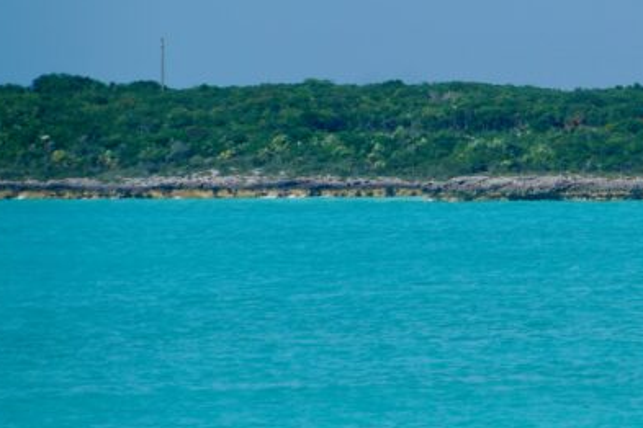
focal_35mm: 625
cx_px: 815
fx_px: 11162
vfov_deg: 2.2
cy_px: 159
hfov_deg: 3.3
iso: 100
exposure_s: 1/400
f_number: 9
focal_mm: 240
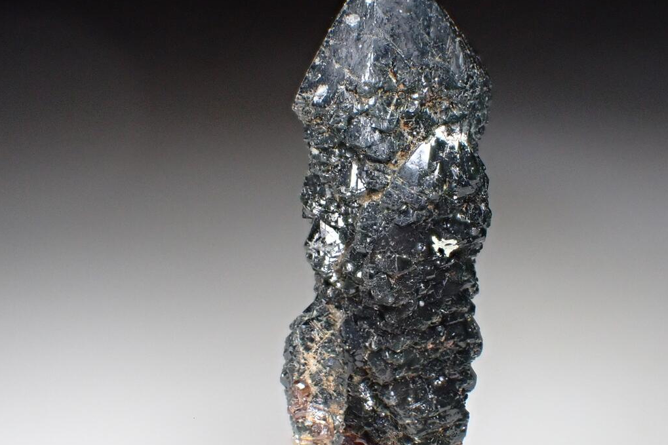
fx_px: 1113
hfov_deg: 33.3
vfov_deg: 22.6
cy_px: 261
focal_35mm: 60
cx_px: 397
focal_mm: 8.4
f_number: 4.5
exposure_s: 1/200
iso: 500
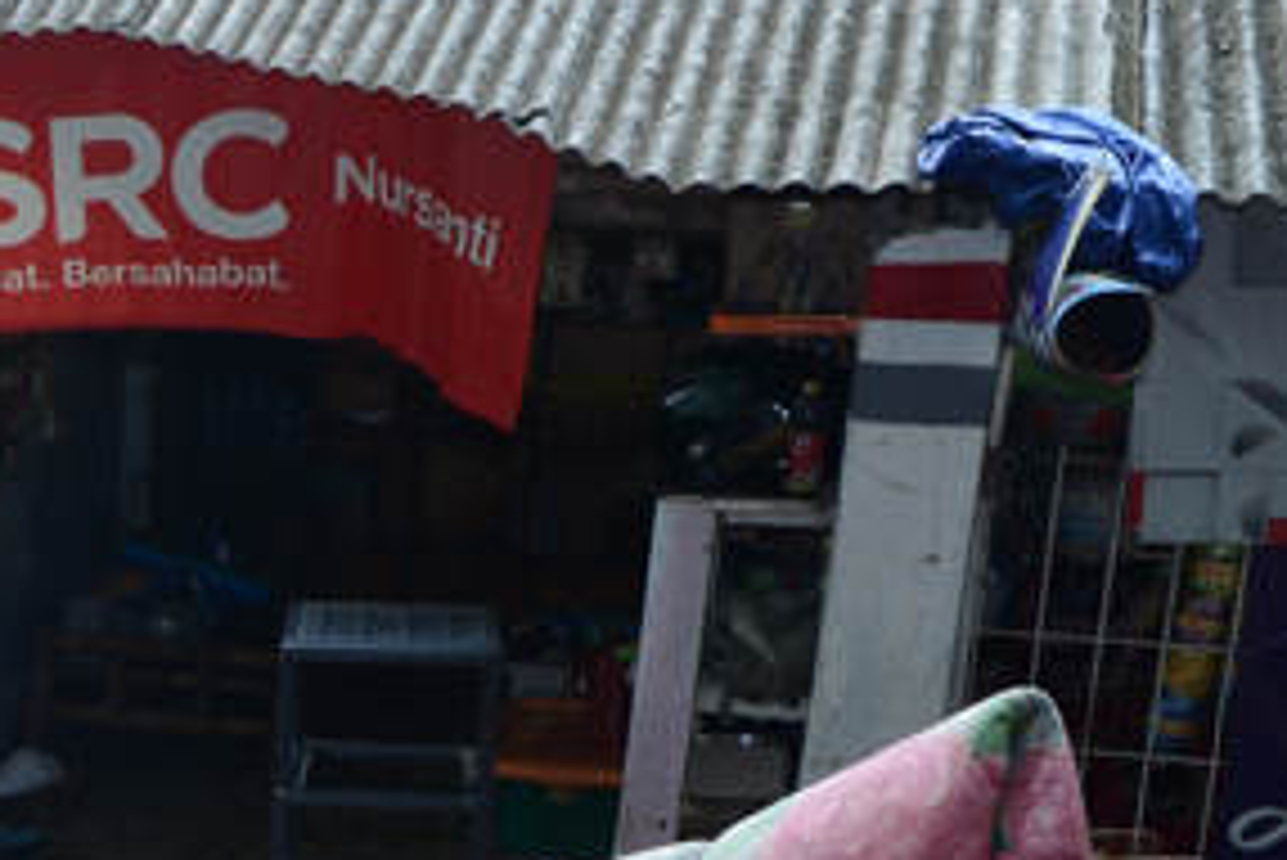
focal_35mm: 93
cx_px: -378
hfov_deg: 20.1
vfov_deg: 14.5
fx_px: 3326
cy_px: 833
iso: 400
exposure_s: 1/80
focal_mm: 26
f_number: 9
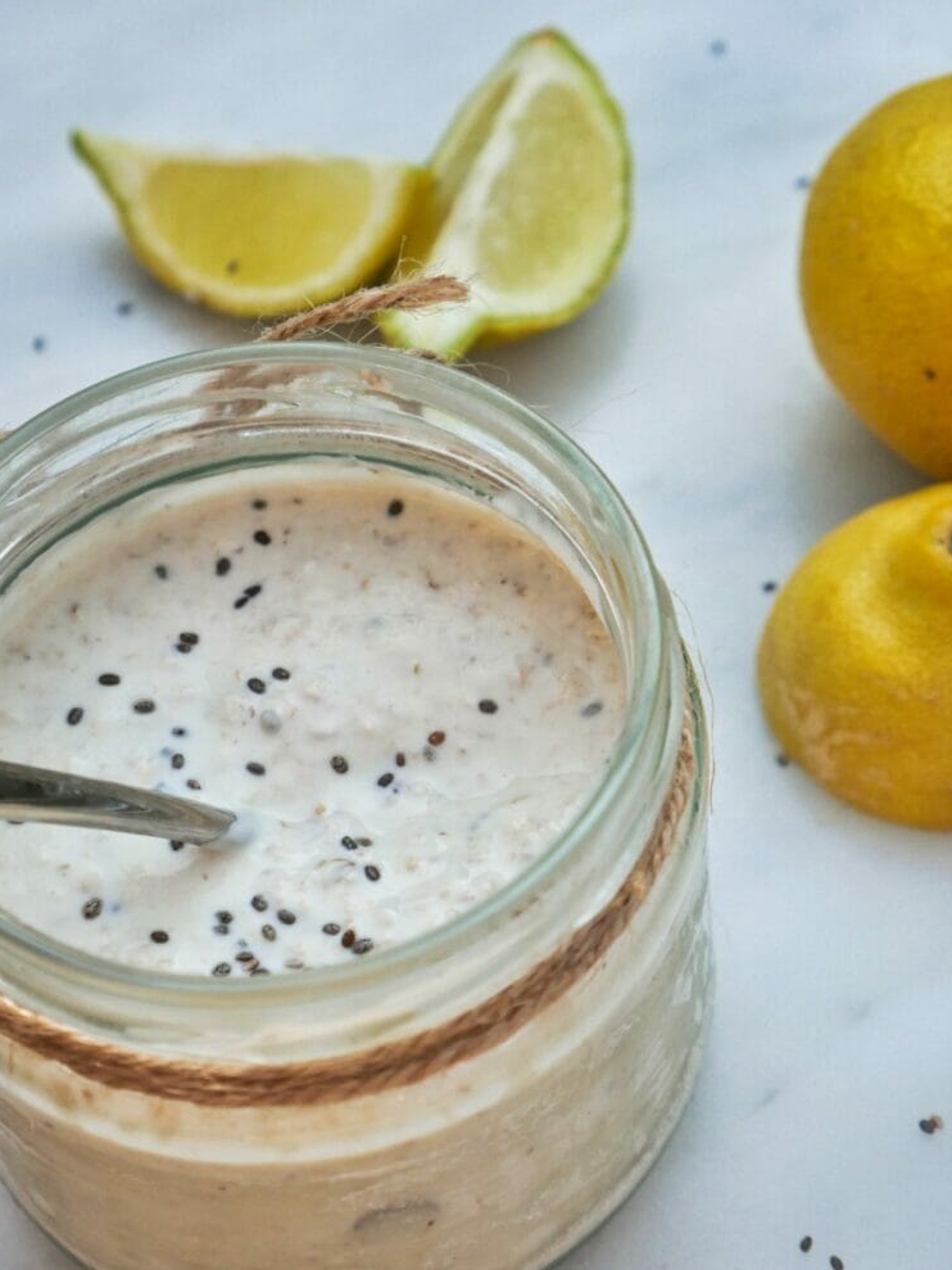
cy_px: 625
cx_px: 468
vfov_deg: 22.5
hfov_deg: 17.0
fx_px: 3190
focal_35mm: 87
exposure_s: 1/1600
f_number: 5.6
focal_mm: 42
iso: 800
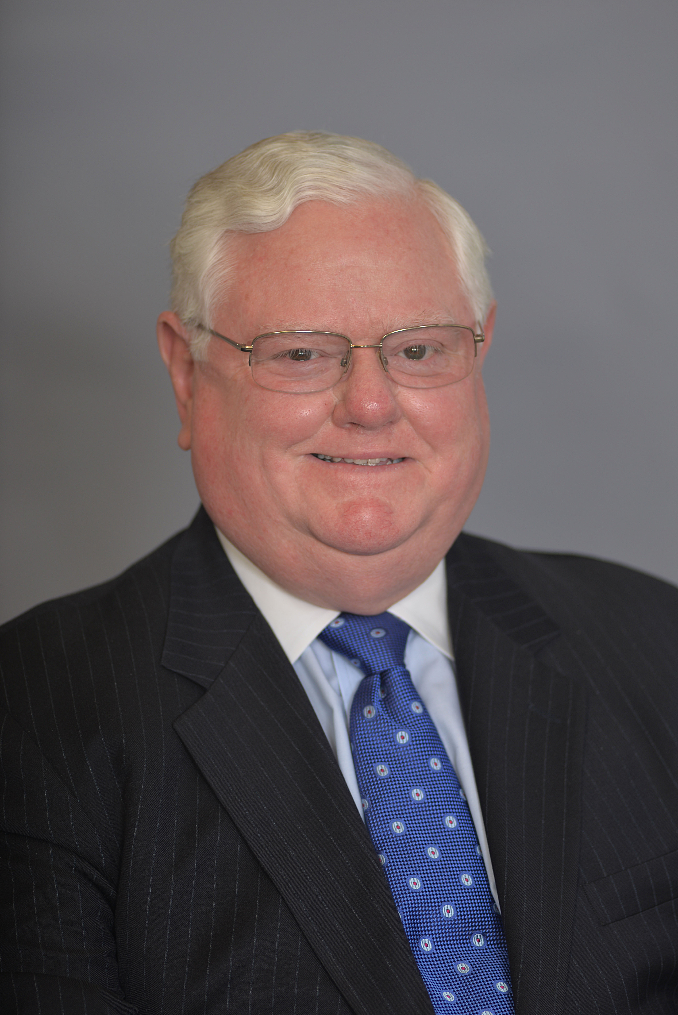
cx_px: 339
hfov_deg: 7.6
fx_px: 5080
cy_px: 508
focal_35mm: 180
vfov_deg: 11.4
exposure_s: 1/160
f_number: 2.8
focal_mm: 180
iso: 100
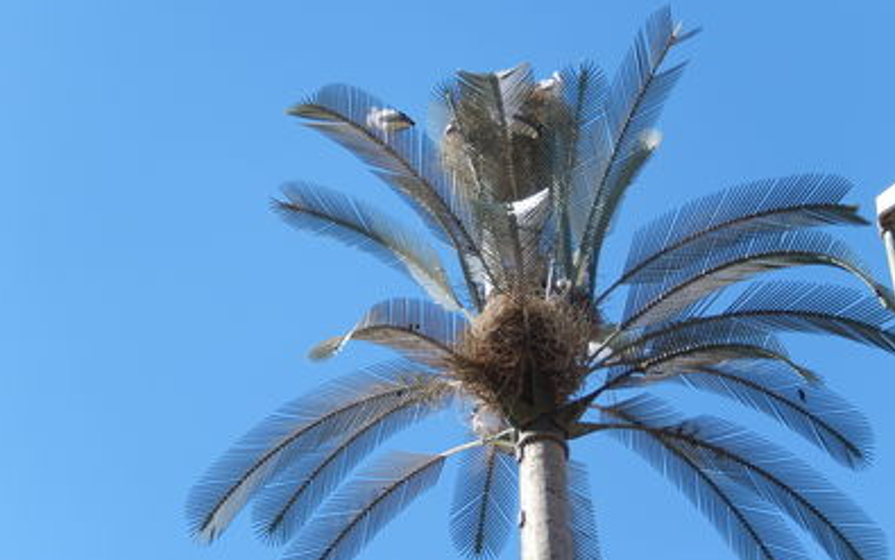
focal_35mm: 102
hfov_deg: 20.4
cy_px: 227
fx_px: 2488
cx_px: 446
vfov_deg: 12.8
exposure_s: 1/320
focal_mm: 17
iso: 125
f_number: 5.2
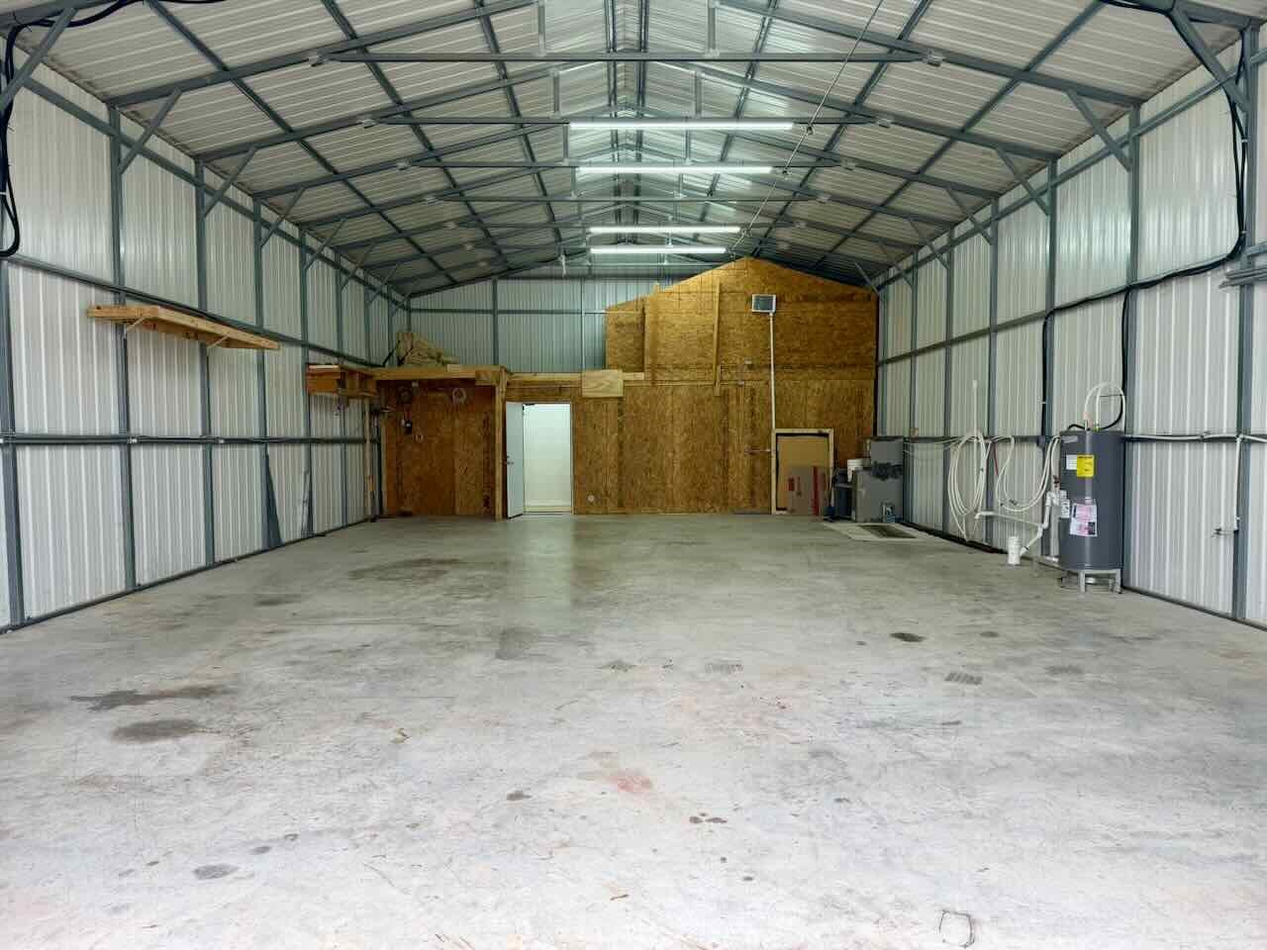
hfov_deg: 71.6
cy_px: 475
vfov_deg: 56.8
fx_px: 878
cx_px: 634
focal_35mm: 24
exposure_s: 1/177
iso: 64
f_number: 1.78
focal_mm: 6.76
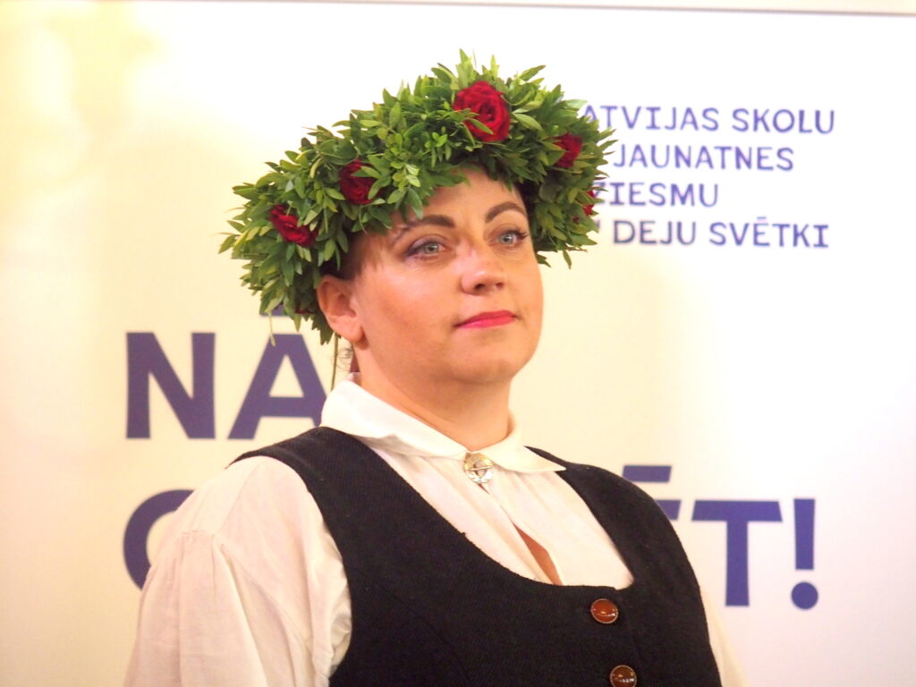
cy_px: 344
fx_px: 6404
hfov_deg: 8.2
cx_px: 458
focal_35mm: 242
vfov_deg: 6.1
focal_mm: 51.4
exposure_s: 1/100
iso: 800
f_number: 2.8
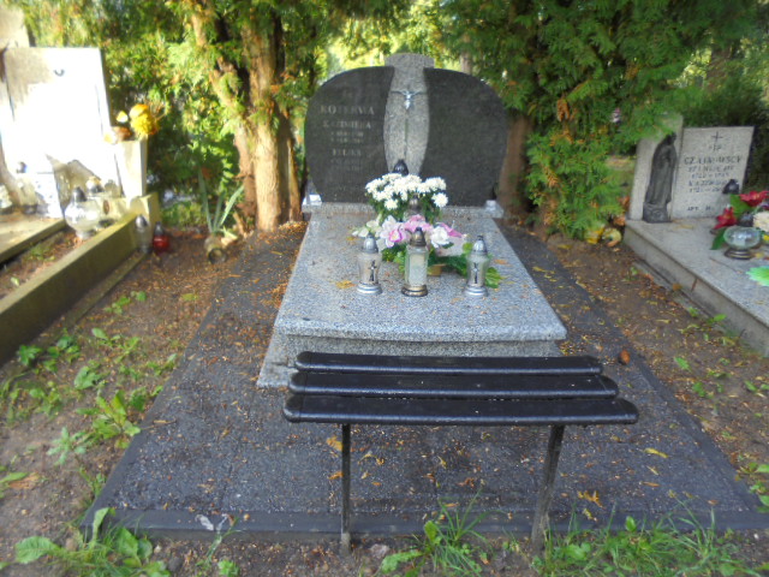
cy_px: 288
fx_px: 578
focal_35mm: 26
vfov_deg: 53.1
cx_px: 384
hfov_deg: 67.3
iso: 100
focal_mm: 4.6
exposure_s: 1/50
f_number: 3.5
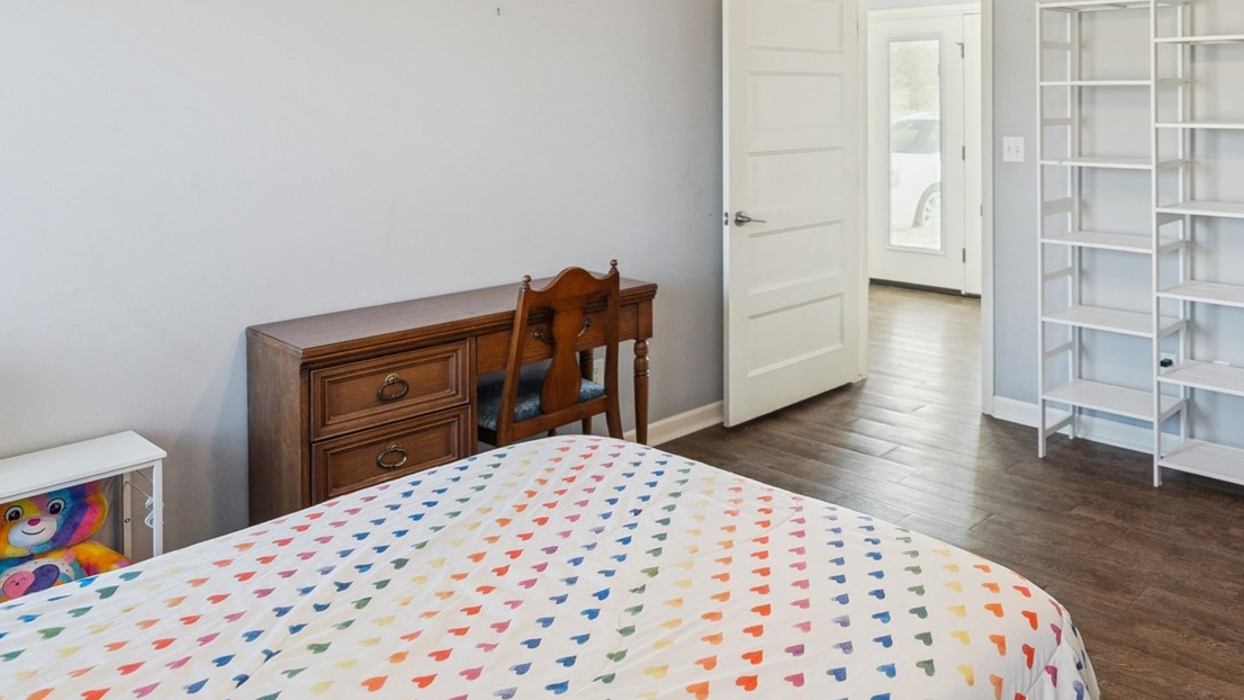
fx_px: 891
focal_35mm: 27
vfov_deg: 40.9
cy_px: 129
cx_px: 1040
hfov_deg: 62.3
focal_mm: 14
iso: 400
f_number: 2.8
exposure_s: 1/200
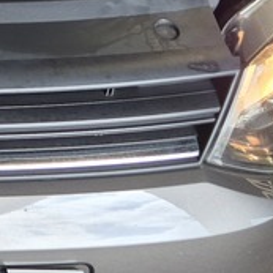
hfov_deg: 13.3
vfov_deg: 14.0
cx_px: -191
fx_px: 1071
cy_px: -66
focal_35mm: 120
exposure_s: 1/180
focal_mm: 5.4
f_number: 1.8
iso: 40
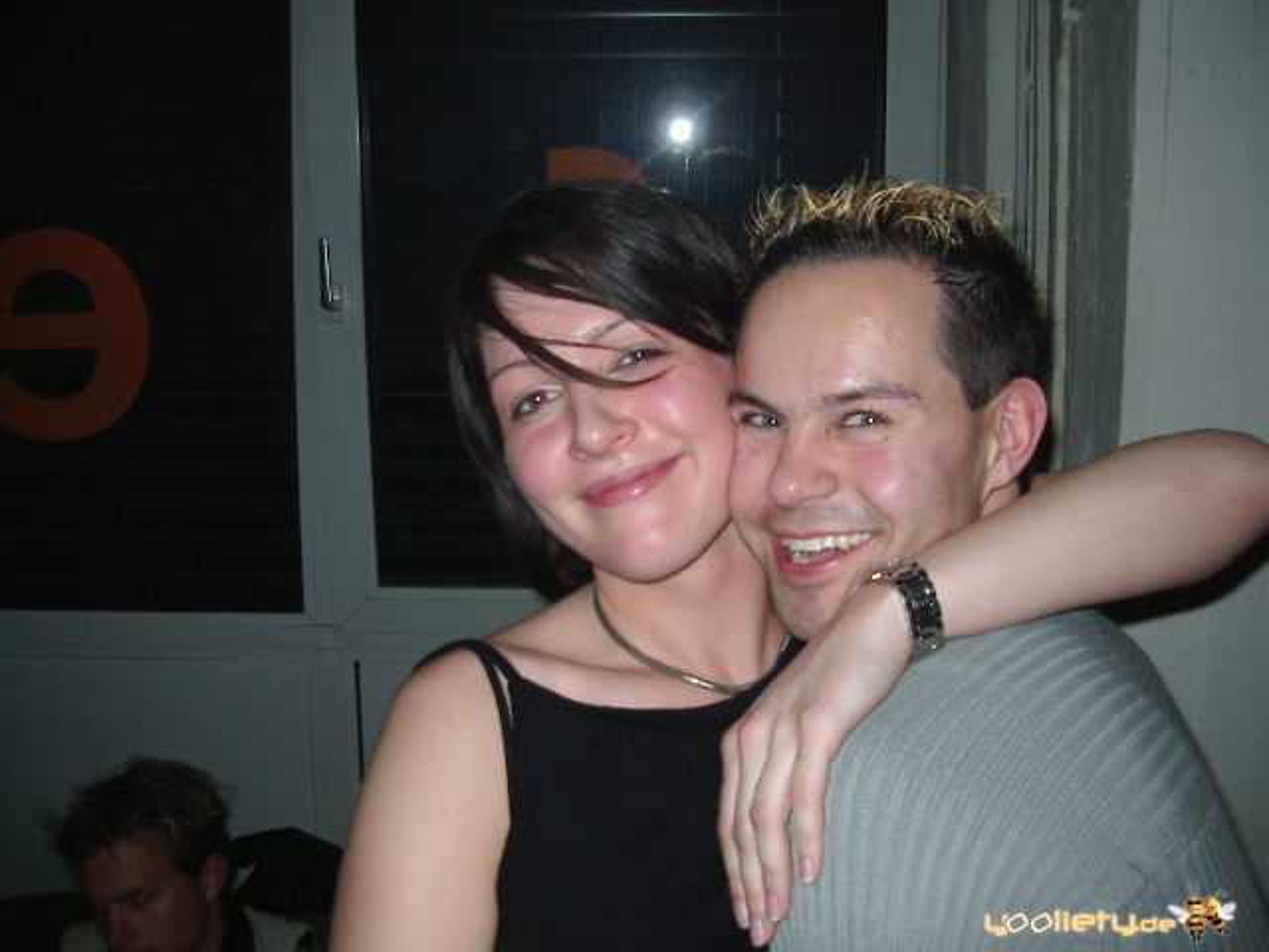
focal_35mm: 38
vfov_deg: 37.7
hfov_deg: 49.0
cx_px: 634
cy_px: 476
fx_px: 1393
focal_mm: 5.8
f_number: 2.6
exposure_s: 1/60
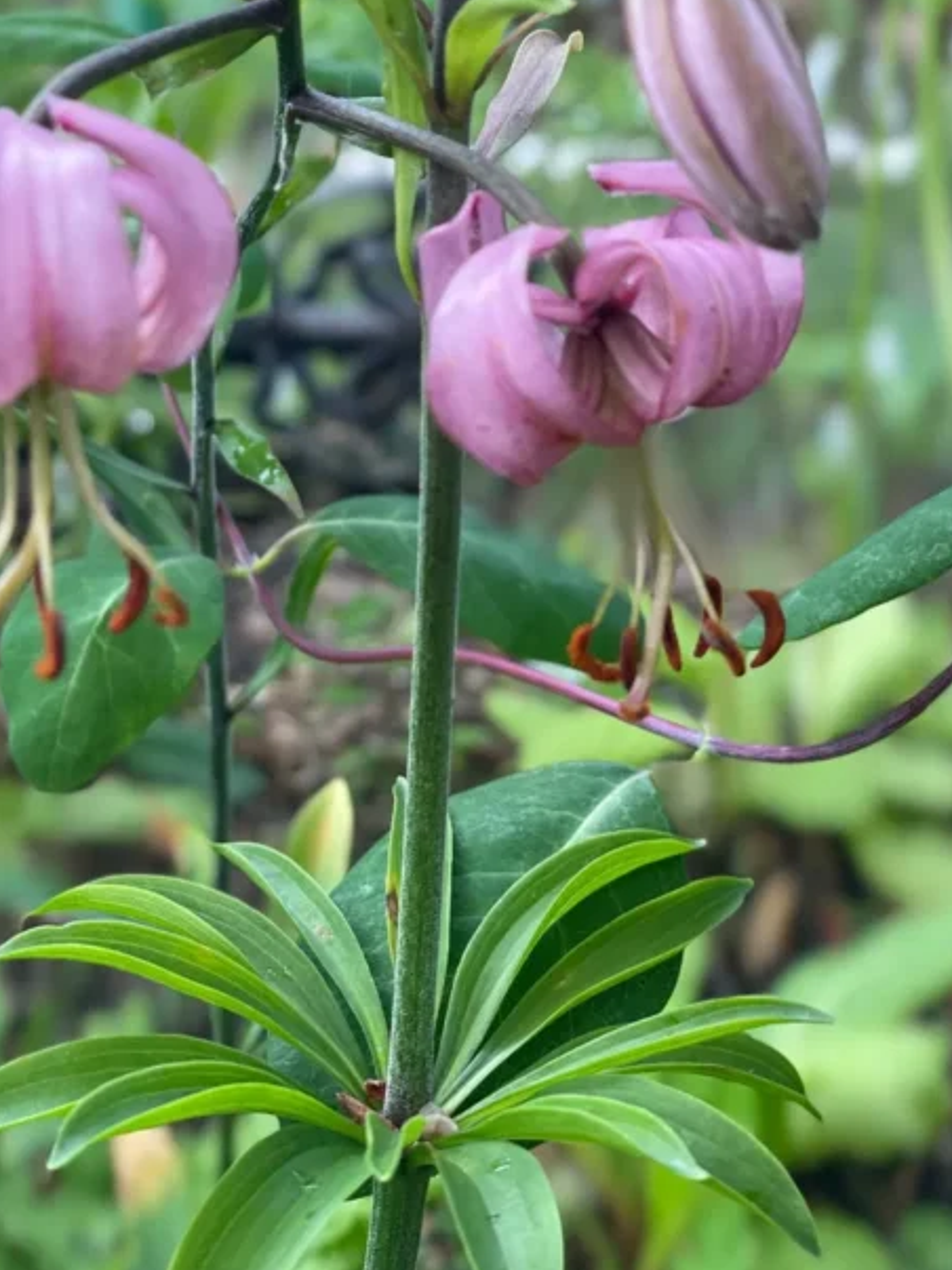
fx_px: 2531
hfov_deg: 21.3
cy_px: 518
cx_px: 375
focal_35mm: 69
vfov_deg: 28.1
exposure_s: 1/122
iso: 64
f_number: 2
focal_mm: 6
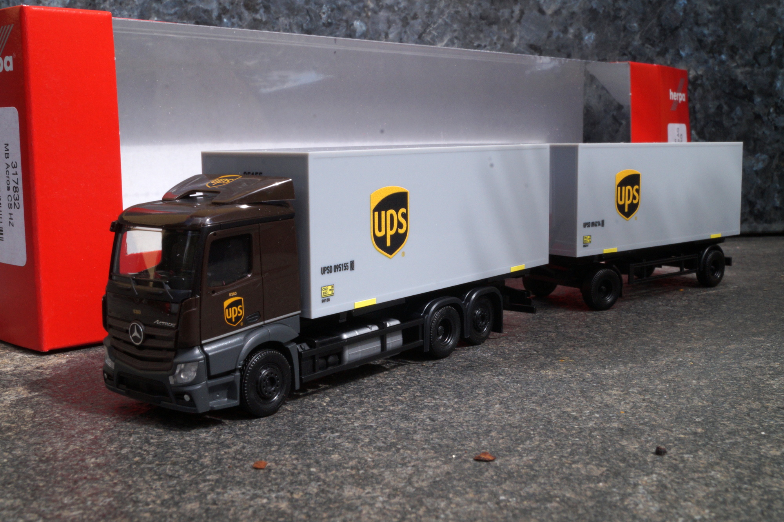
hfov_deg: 46.4
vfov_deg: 31.9
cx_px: 392
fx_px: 914
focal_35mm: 42
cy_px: 261
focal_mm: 28
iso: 400
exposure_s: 1/60
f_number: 25
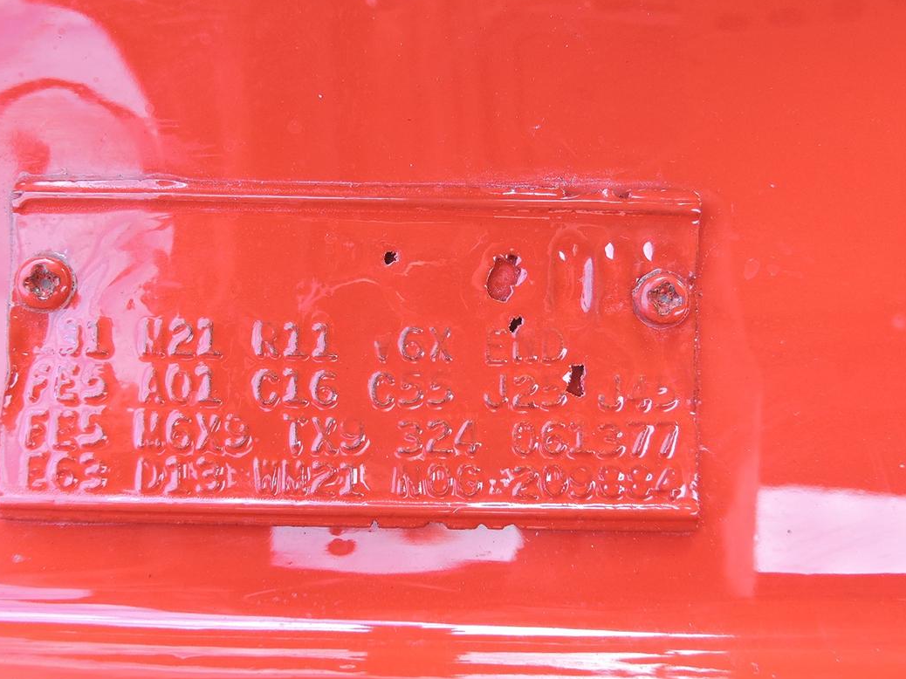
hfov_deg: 50.0
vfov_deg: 38.6
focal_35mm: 37
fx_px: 968
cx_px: 381
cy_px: 327
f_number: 3.1
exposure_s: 1/40
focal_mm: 5.4
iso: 100
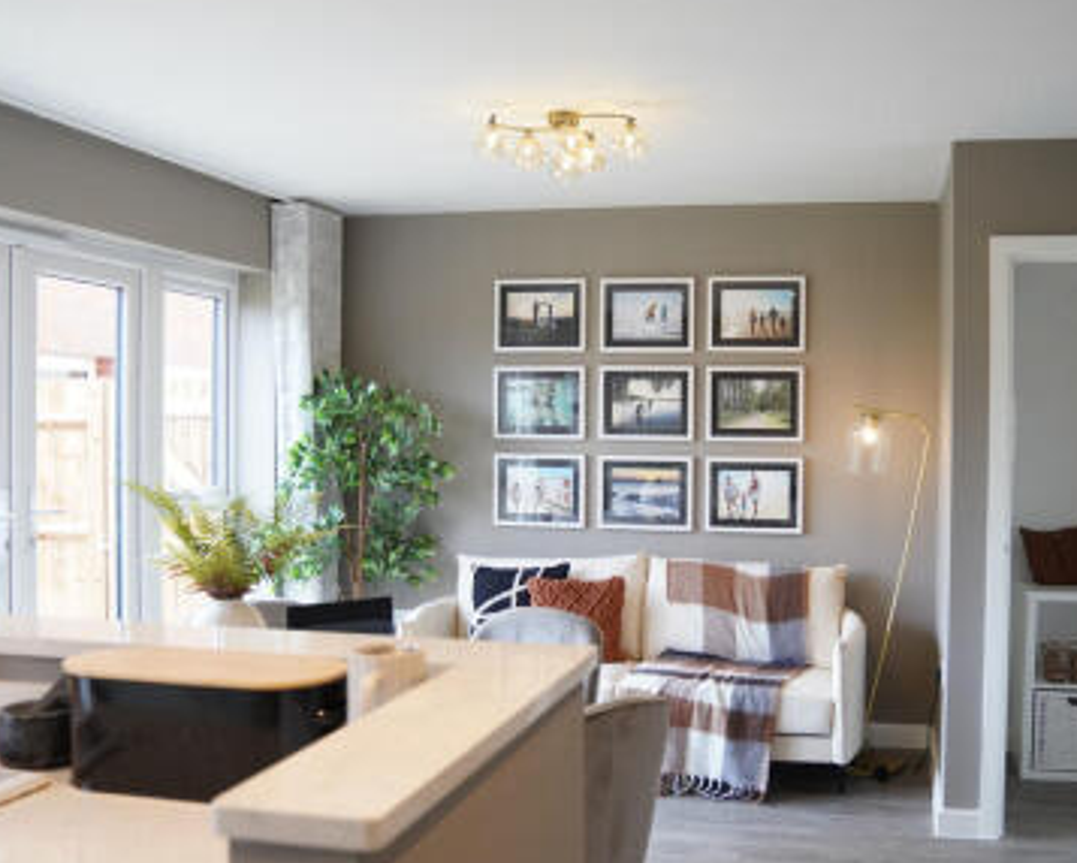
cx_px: 534
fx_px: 957
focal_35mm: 30
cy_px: 457
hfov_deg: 58.7
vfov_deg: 48.5
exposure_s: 1/500
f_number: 2.8
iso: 2000
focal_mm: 24
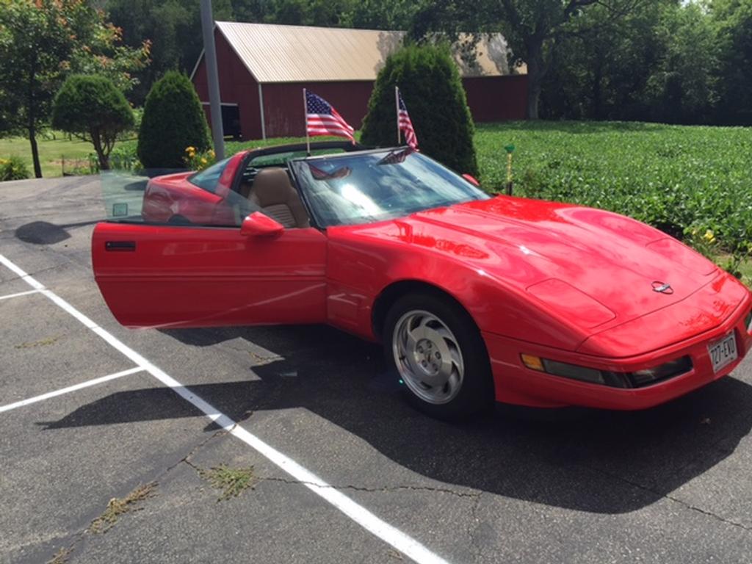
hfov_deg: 61.7
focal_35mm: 29
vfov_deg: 48.2
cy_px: 282
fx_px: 630
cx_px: 376
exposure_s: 1/1799
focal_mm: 4.15
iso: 32
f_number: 2.2
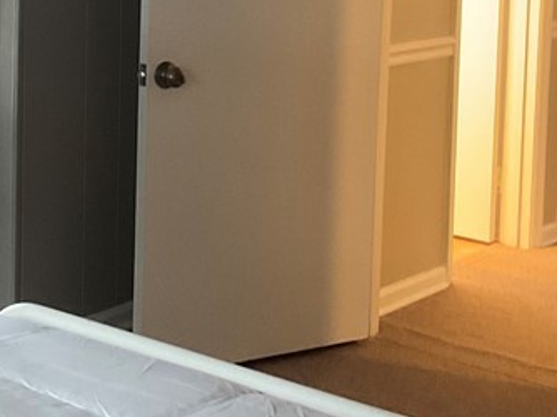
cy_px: 2
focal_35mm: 89
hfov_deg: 21.2
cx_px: -18
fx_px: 1431
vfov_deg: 16.2
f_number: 1.8
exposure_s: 1/40
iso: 200
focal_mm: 3
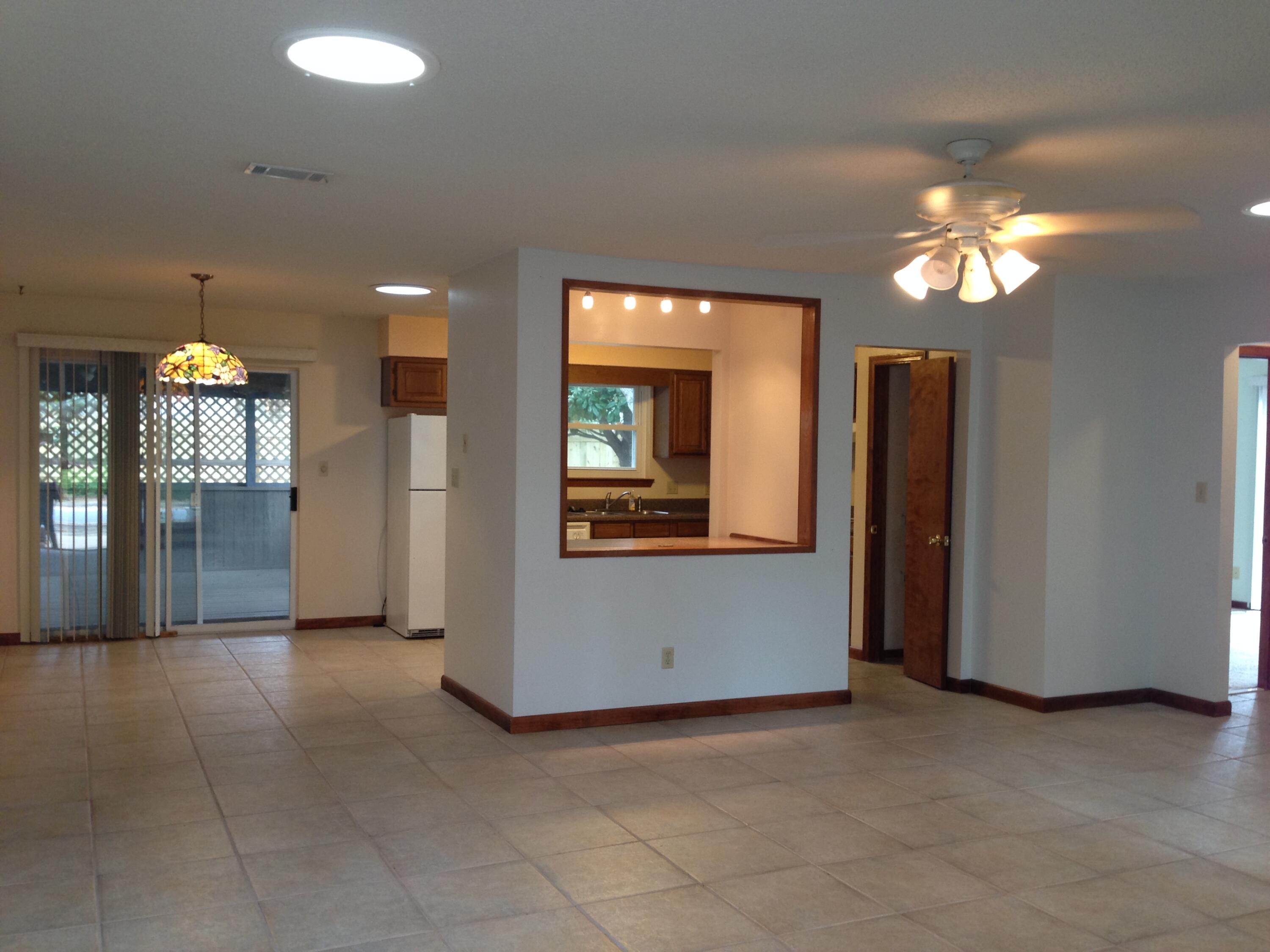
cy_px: 476
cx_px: 635
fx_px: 1211
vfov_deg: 42.9
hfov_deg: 55.4
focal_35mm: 33
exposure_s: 1/20
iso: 80
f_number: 2.4
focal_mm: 4.12
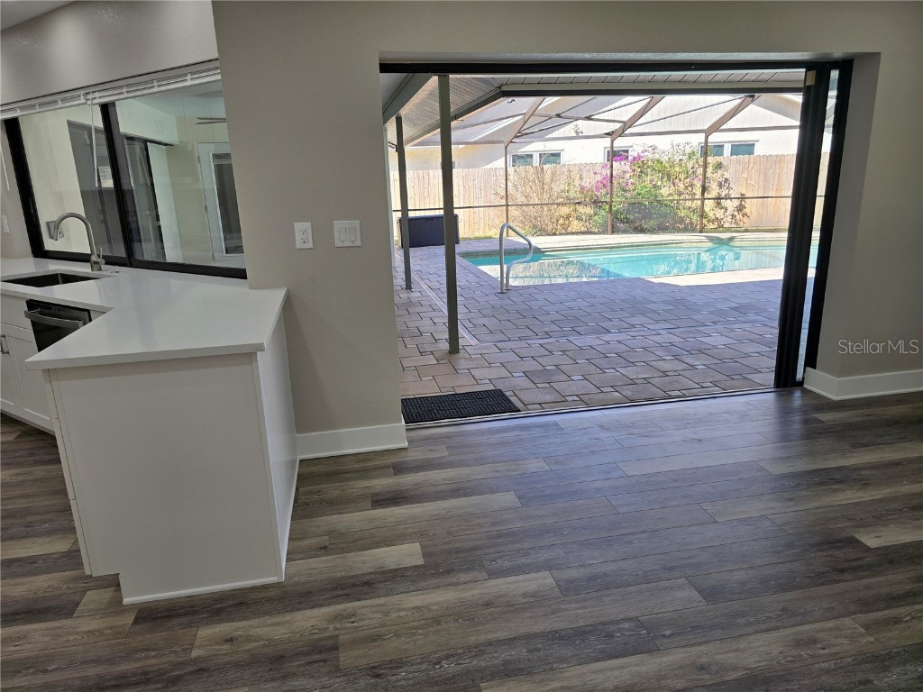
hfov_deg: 73.9
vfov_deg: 58.9
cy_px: 346
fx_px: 613
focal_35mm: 23
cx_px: 462
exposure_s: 1/120
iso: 12
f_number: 1.7
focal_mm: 6.3
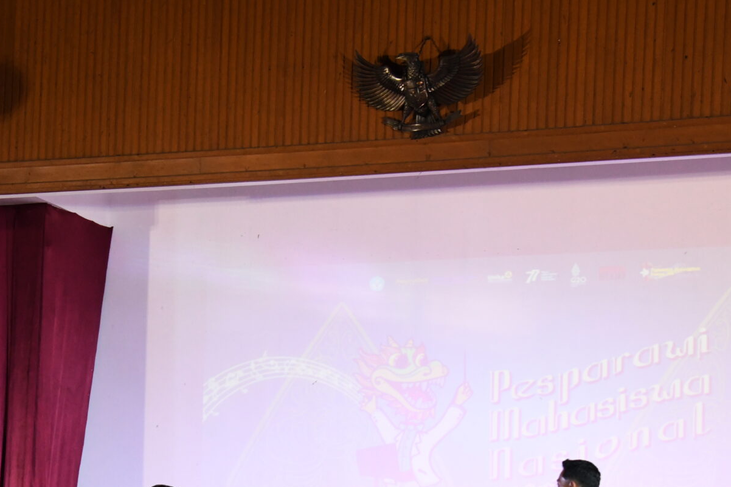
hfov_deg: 20.7
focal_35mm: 98
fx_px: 1990
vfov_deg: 13.8
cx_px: 240
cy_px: 469
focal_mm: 46
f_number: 5.6
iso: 3200
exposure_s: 1/125
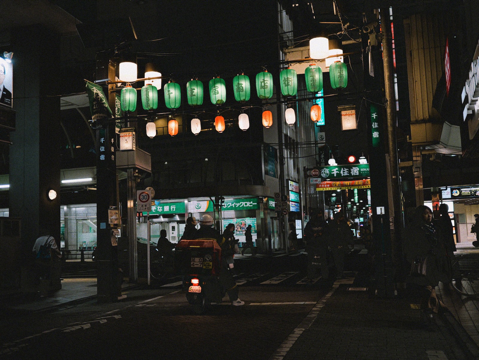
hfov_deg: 46.8
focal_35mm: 40
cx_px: 240
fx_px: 554
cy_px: 180
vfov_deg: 36.0
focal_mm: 20
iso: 100
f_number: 2
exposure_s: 1/160
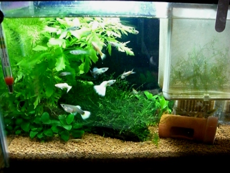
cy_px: 86
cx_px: 115
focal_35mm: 38
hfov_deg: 49.0
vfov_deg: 37.7
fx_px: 252
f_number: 2.7
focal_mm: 6.2
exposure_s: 1/25
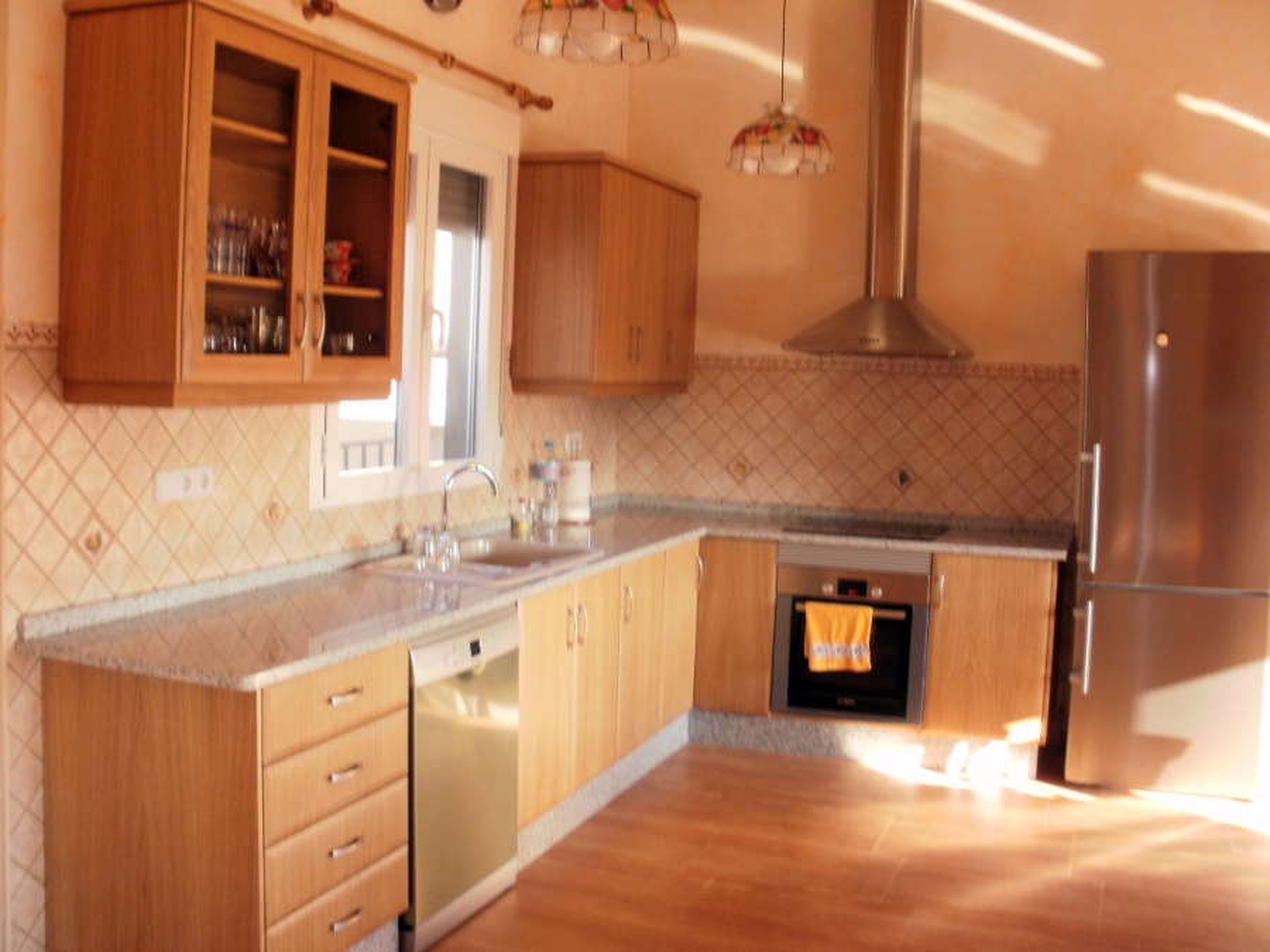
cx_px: 635
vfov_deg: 39.7
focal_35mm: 36
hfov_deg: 51.4
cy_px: 476
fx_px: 1321
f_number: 3.5
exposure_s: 1/30
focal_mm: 6.3
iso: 125
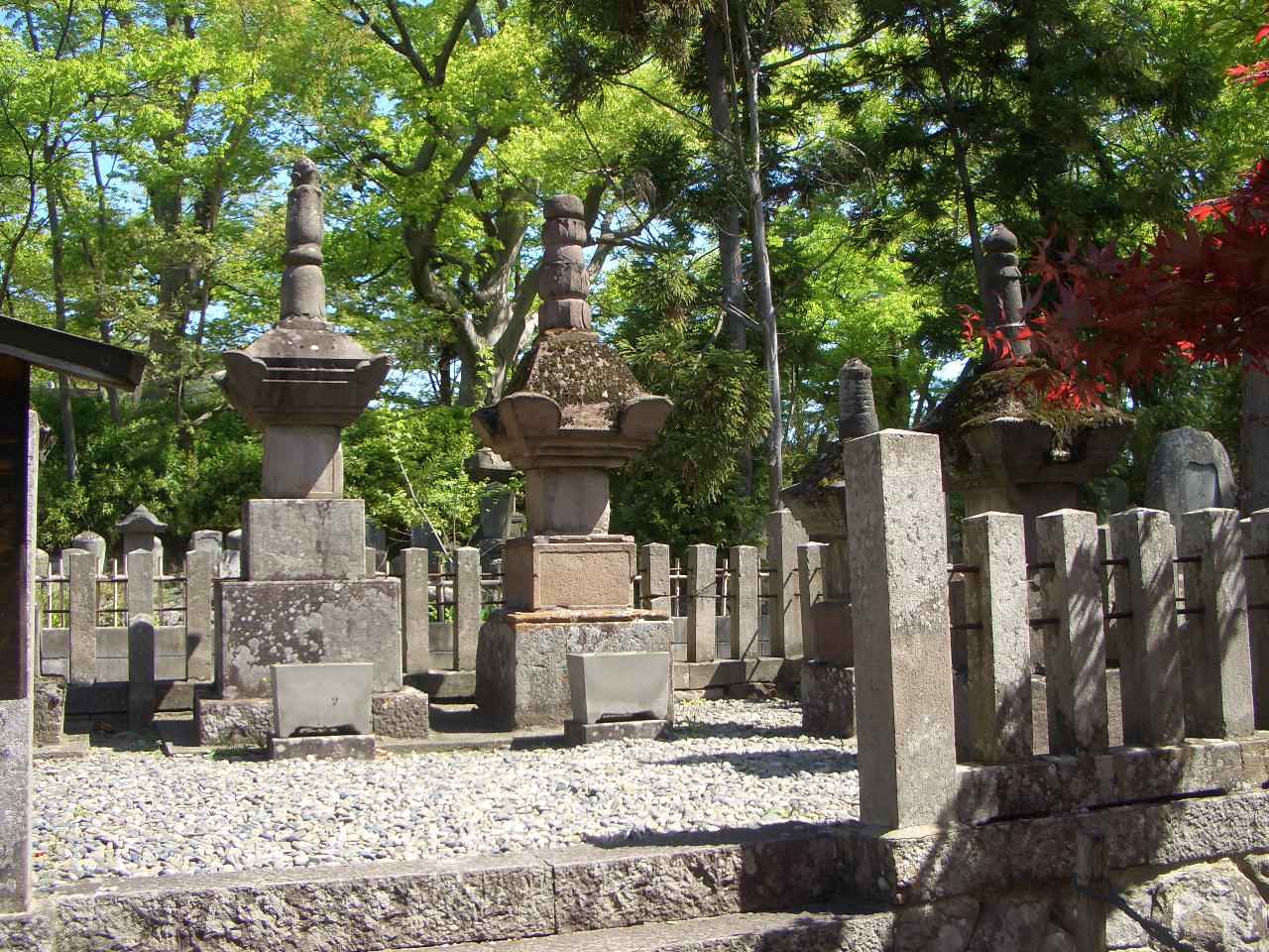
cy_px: 476
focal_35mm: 35
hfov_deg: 52.6
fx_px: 1283
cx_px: 634
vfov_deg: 40.7
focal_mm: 5.8
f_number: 4.3
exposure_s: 1/160
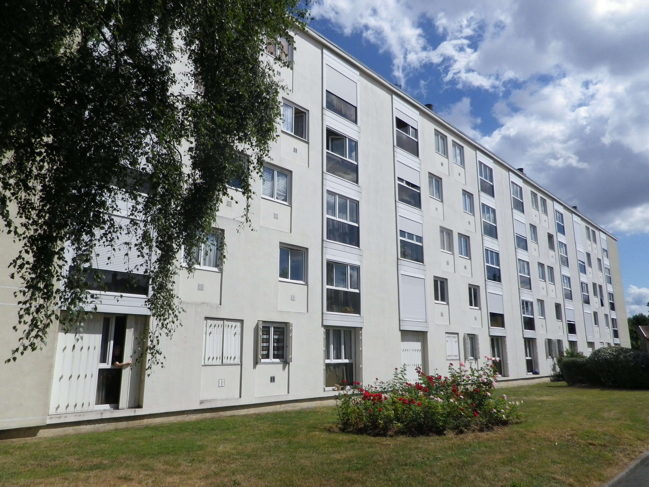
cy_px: 244
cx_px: 324
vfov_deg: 54.9
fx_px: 469
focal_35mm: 25
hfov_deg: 69.4
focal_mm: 4.5
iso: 100
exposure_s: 1/640
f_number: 7.1
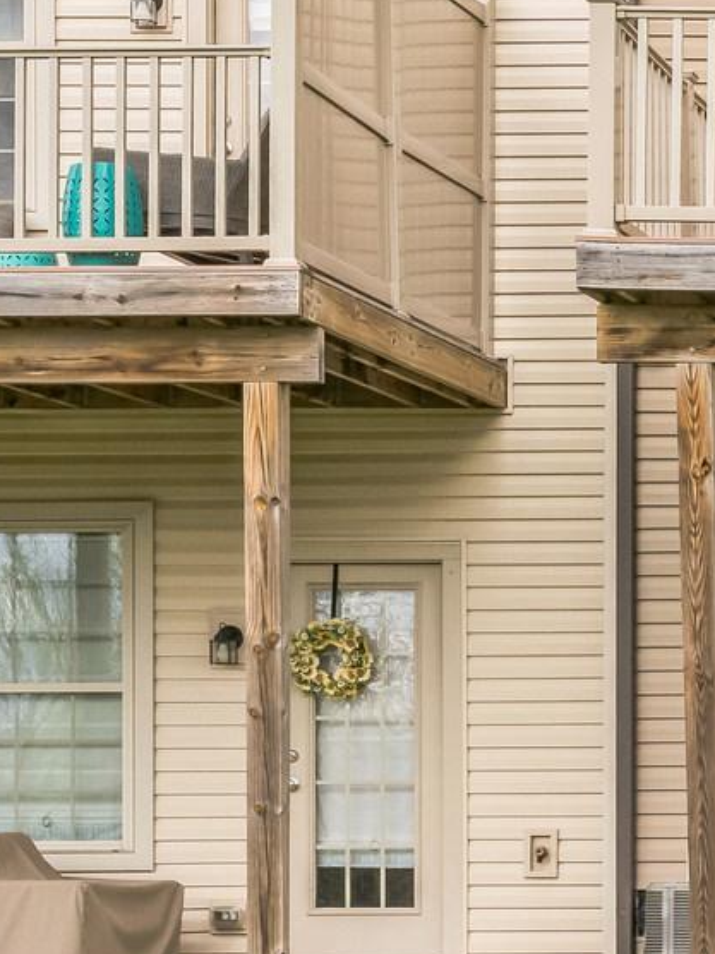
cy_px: 33
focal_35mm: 124
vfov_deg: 15.6
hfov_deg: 10.9
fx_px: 3415
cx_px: 1406
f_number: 11
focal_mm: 35
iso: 640
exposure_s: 1/400
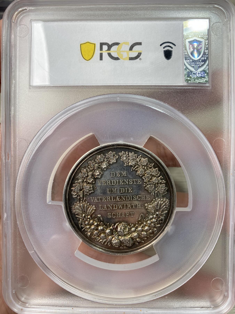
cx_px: 118
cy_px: 157
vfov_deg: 69.4
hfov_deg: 54.9
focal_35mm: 25
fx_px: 226
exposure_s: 1/121
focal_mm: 4.25
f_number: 1.8
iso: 32
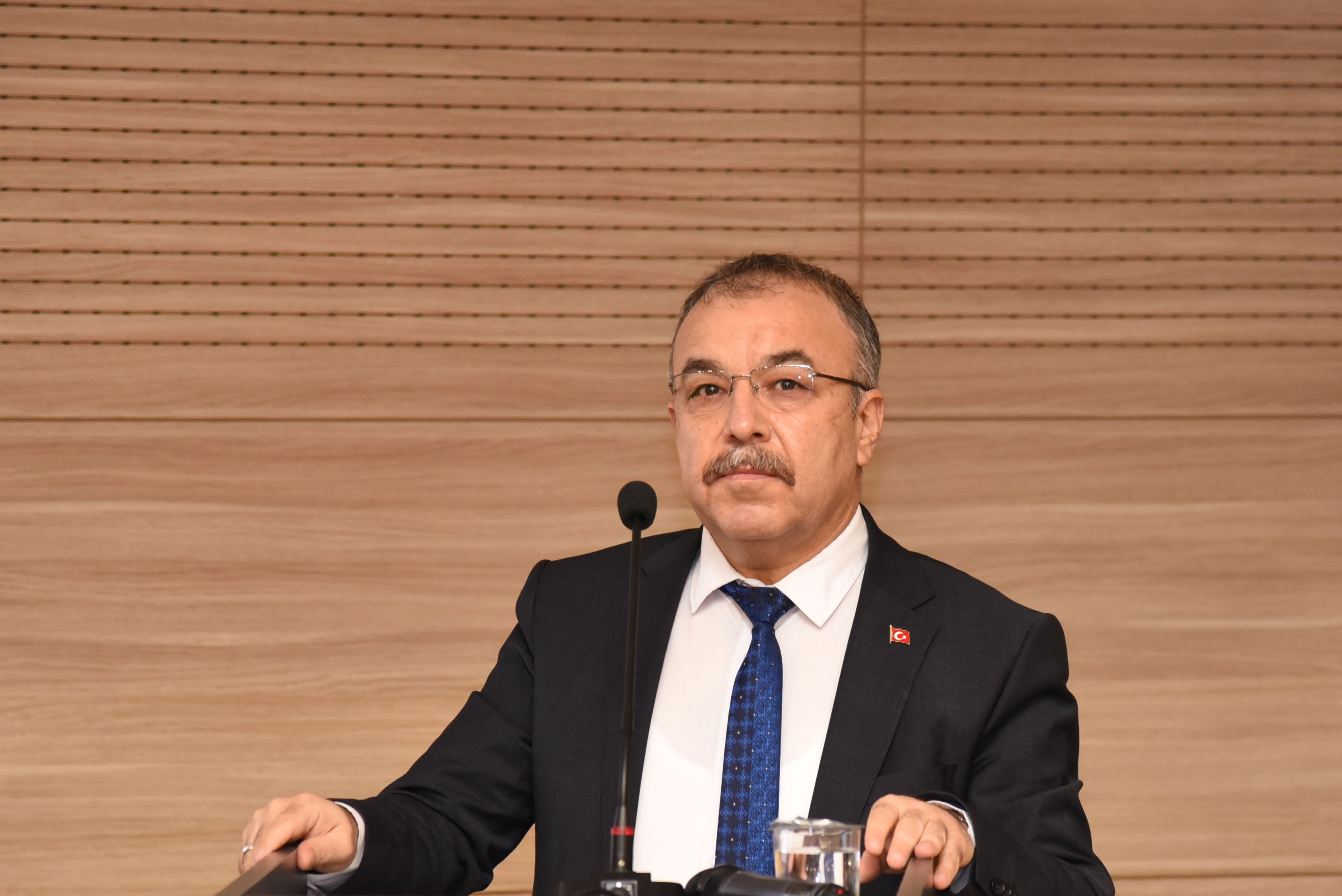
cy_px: 553
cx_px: 816
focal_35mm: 216
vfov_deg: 6.4
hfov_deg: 9.5
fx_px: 8055
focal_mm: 120
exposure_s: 1/50
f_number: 4
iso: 2500
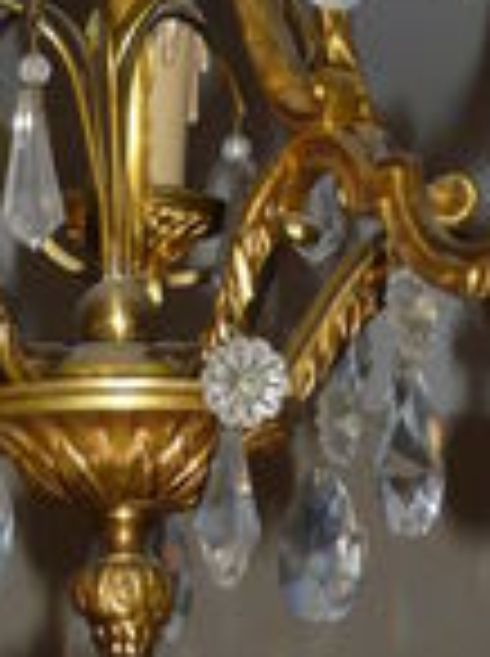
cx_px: 103
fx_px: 3350
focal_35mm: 177
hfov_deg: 8.3
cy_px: -122
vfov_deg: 11.0
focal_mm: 7
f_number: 3.4
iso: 100
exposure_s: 1/30
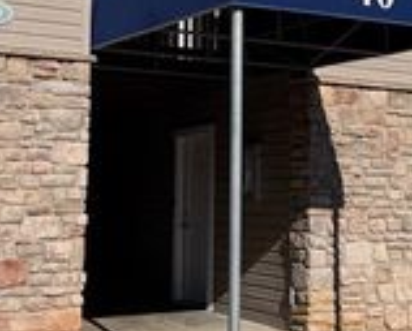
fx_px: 904
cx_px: 232
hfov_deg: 25.7
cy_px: 79
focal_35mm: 74
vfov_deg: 20.6
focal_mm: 6.76
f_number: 1.78
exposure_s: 1/10309
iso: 80
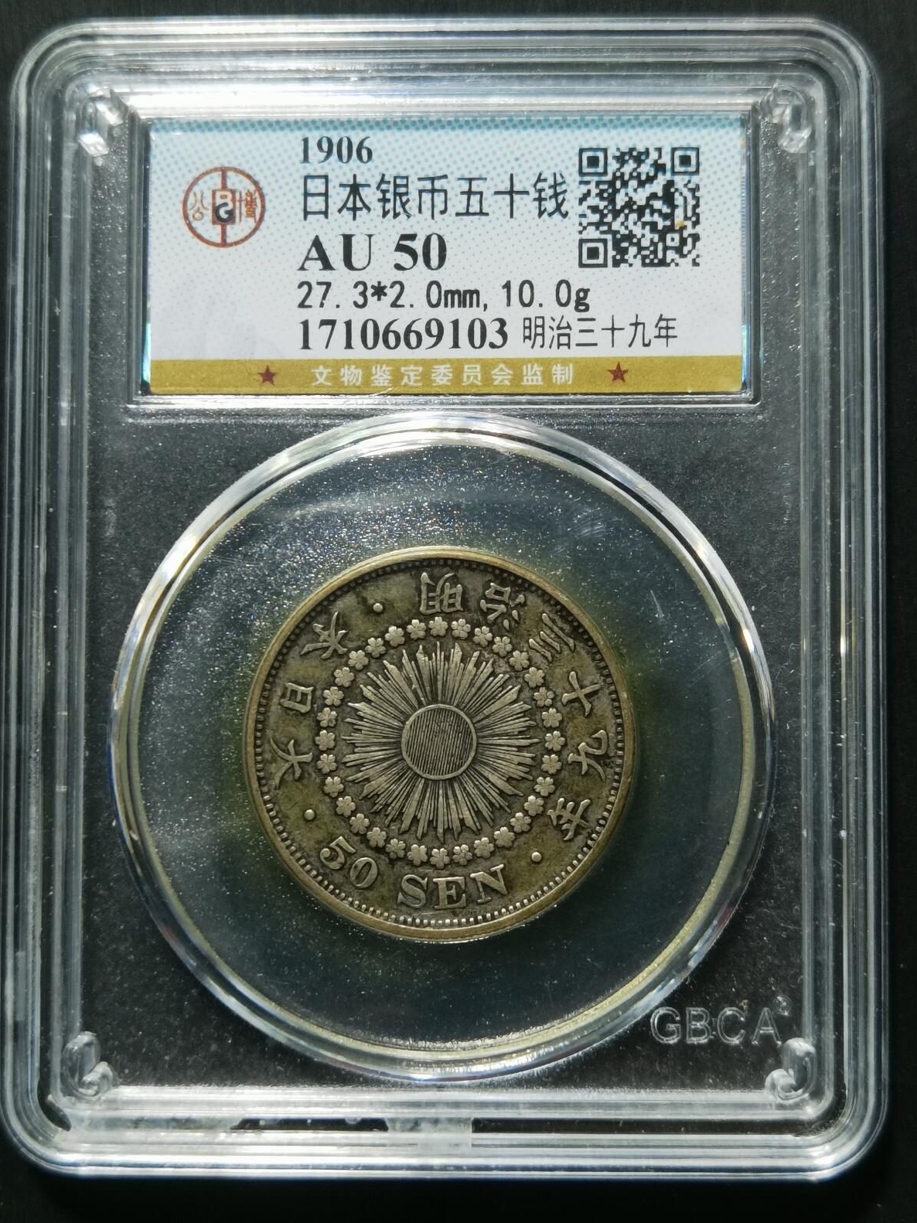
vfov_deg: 29.4
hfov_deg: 22.2
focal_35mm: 66
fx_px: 2332
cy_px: 639
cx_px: 458
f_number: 1.9
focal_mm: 6.67
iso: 100
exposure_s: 1/100
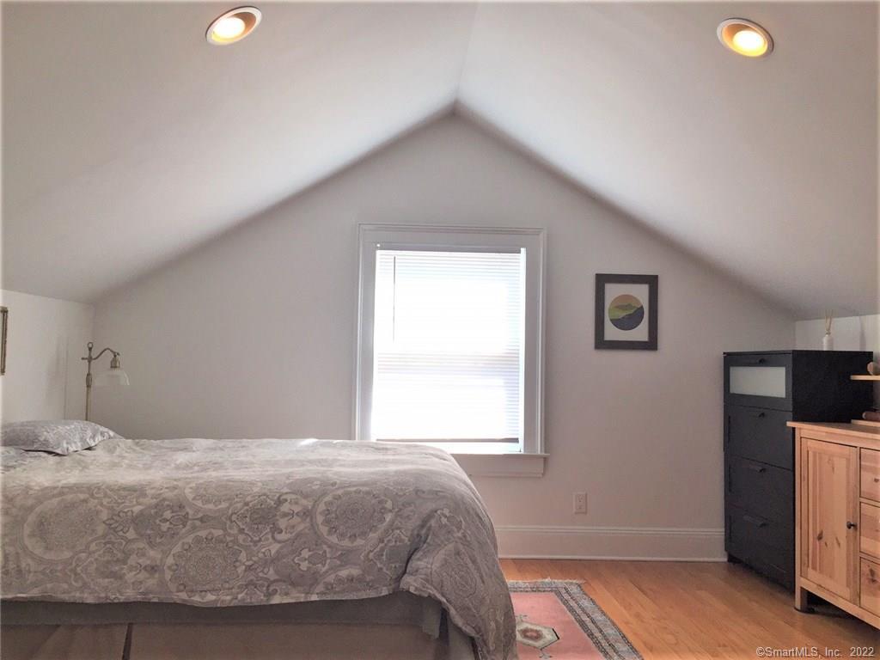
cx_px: 440
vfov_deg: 48.2
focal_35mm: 29
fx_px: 737
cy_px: 330
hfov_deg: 61.7
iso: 40
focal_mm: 4.15
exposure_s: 1/120
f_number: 2.2
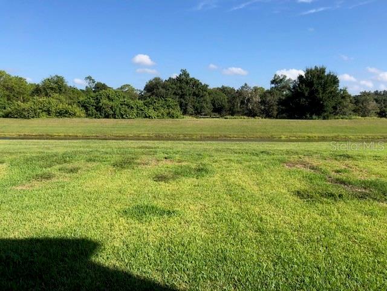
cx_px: 194
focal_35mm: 28
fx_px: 313
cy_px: 146
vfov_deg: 49.7
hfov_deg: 63.4
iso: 20
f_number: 1.8
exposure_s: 1/1499
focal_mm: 3.99
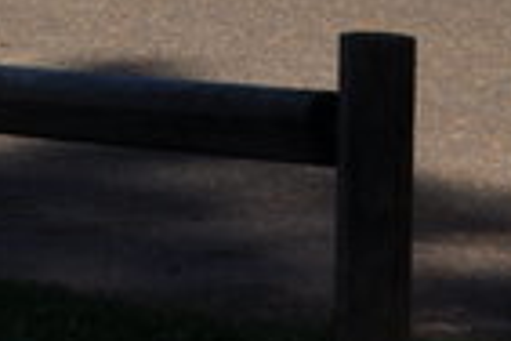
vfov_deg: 2.9
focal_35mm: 468
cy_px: -751
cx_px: -1283
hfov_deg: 4.2
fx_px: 6642
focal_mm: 44
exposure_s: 1/500
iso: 200
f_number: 11
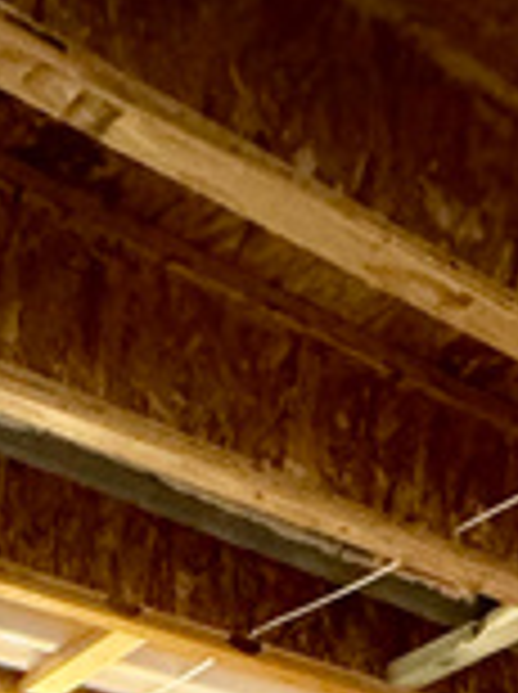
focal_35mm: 70
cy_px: 1570
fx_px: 1401
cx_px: -9
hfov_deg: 20.3
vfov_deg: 16.2
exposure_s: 1/60
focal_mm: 2.22
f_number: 2.2
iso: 1000
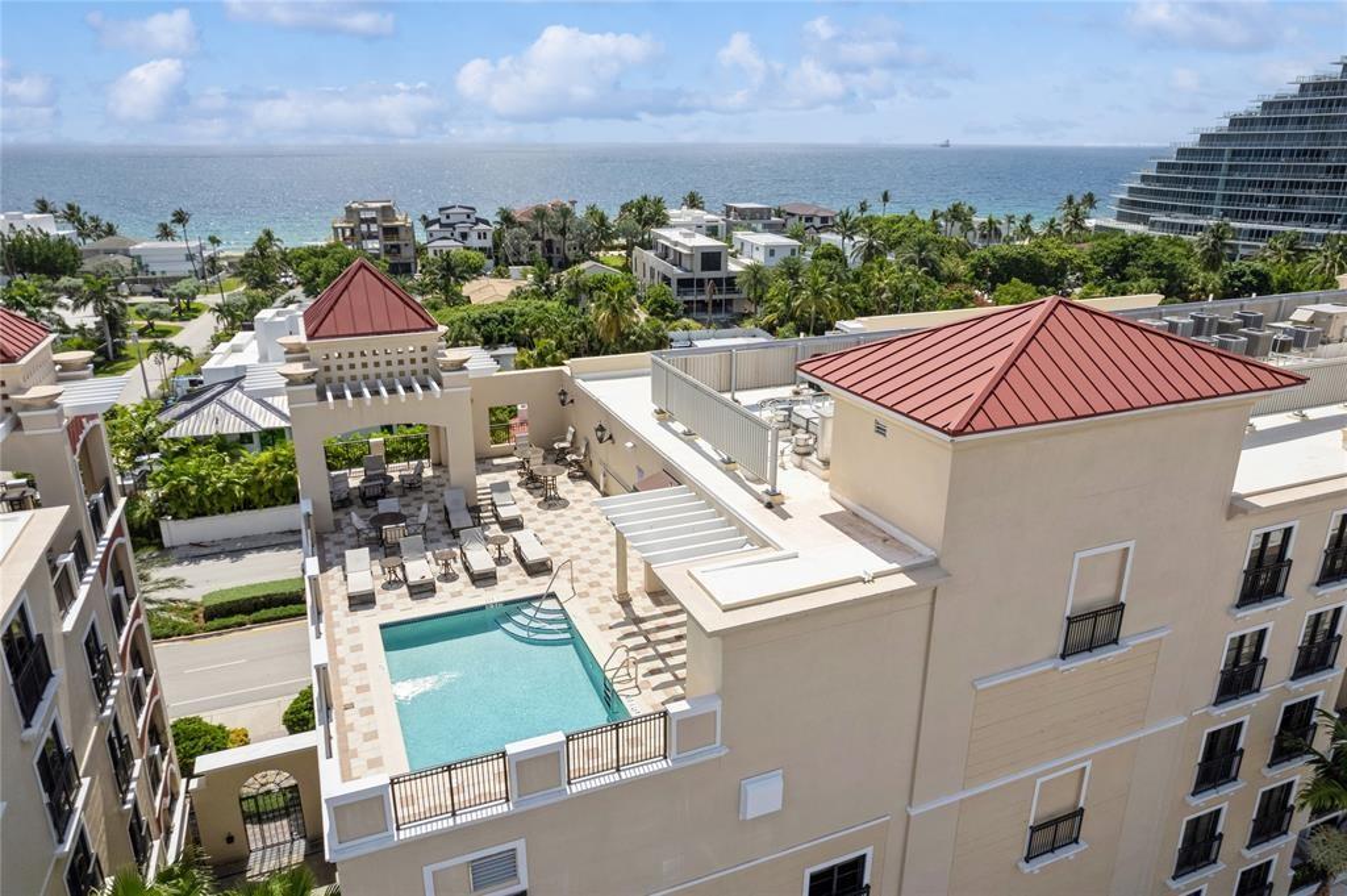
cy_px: 448
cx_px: 674
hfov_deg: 78.6
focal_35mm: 22
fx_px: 822
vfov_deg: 57.1
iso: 100
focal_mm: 8.38
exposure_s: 1/3000
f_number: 2.8
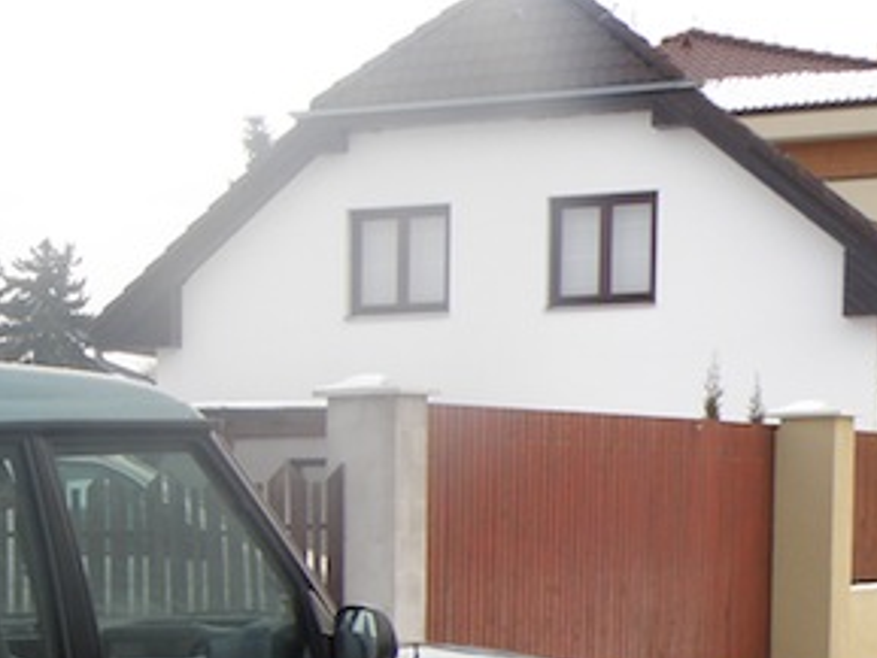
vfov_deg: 12.2
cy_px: 782
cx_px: -206
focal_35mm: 119
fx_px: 3016
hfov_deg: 15.8
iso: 64
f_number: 5.6
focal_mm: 7.68
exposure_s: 1/100
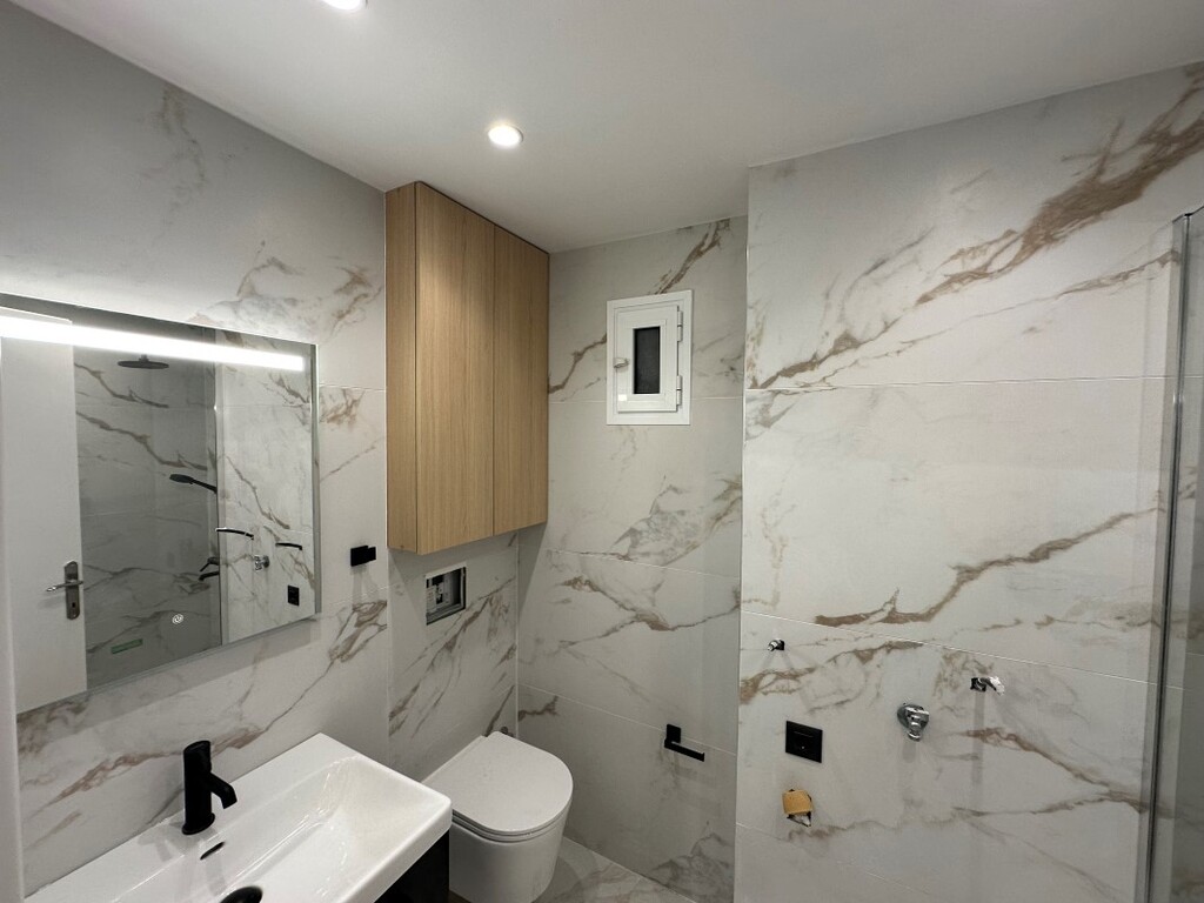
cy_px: 452
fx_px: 487
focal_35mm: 14
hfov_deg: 102.1
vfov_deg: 85.7
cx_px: 602
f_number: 2.2
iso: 125
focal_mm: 2.22
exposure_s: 1/100
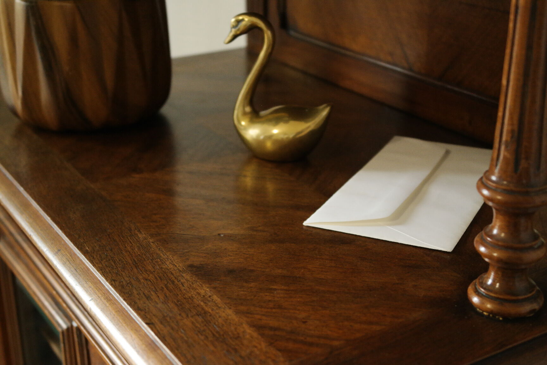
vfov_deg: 23.4
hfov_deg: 34.5
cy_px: 182
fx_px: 881
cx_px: 274
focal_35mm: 58
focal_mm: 38
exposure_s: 1/30
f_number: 6.3
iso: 1600
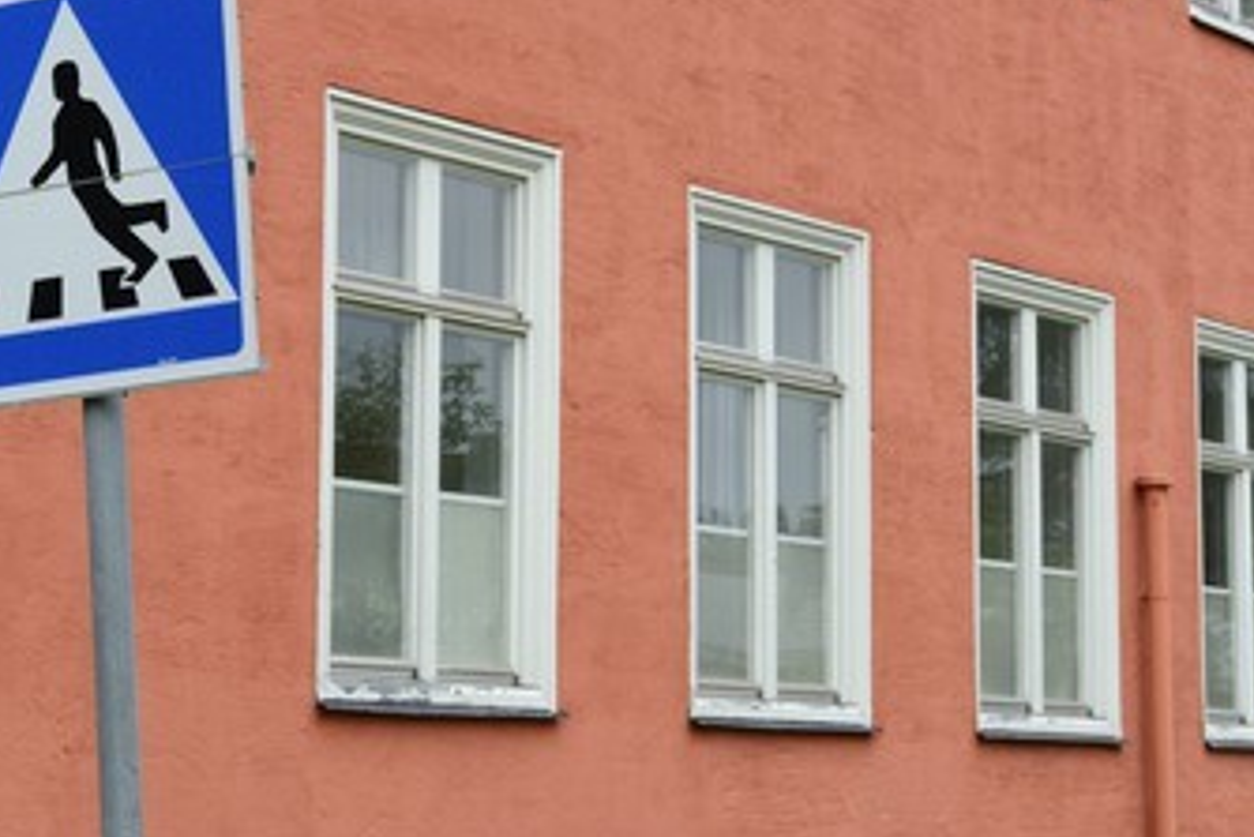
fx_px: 3067
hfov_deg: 23.1
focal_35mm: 88
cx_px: 544
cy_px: 383
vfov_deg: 15.5
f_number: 14
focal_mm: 70
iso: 800
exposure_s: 1/160
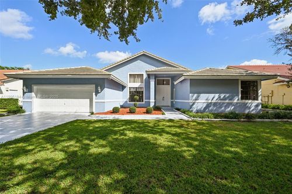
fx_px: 113
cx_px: 146
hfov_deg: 104.3
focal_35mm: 14
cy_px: 97
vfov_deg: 81.0
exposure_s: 1/1600
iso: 800
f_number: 8
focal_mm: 14
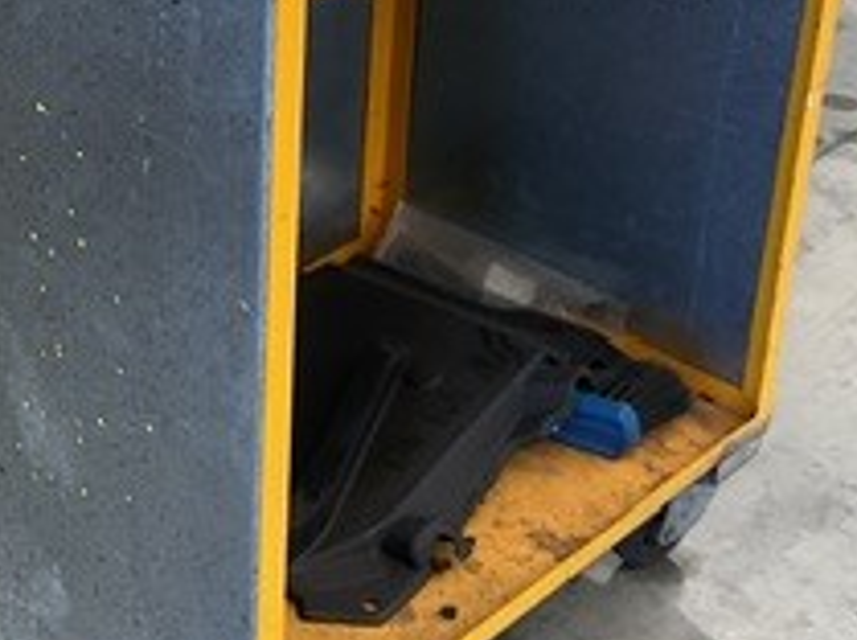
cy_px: 176
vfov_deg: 16.5
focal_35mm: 89
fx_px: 2200
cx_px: 152
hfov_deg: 21.7
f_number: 1.8
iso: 64
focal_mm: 3
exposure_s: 1/100
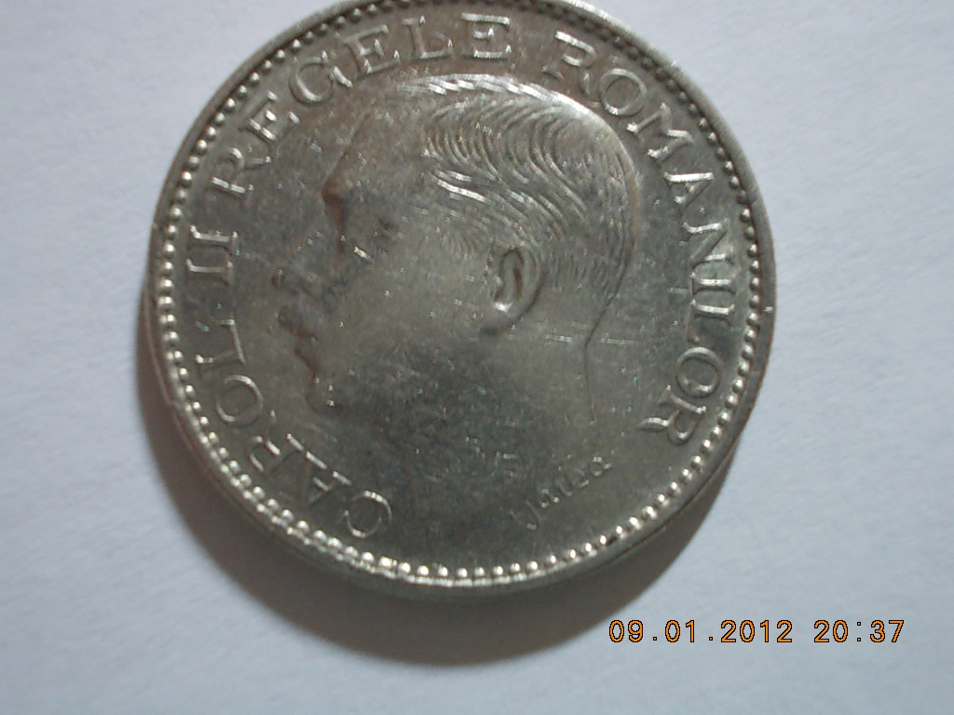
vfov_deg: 33.6
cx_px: 477
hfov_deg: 43.9
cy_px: 358
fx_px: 1185
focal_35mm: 43
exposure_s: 1/5
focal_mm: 6.1
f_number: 3.3
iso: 200
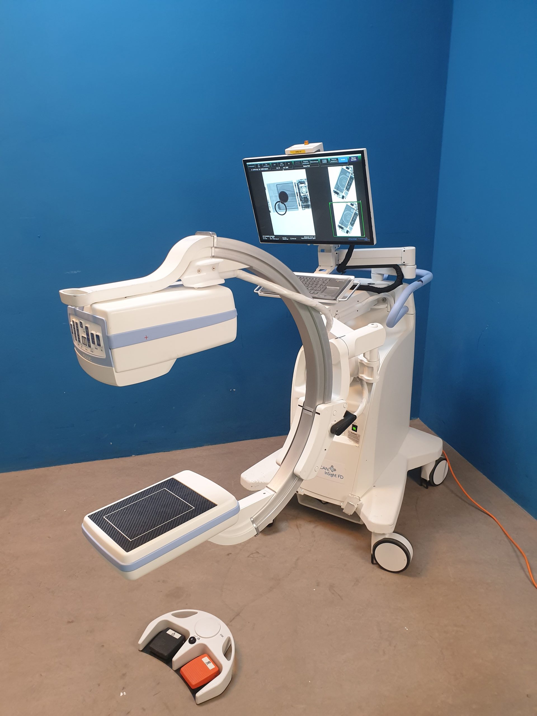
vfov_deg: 67.3
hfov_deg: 53.1
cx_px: 268
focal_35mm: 26
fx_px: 538
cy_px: 358
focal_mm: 4.3
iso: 160
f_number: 2.4
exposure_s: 1/50
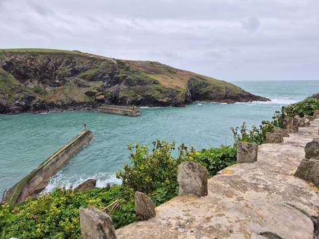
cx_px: 160
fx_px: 212
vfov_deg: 58.9
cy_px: 120
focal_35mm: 23
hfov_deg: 73.9
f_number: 1.8
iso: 25
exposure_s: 1/566
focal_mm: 5.4
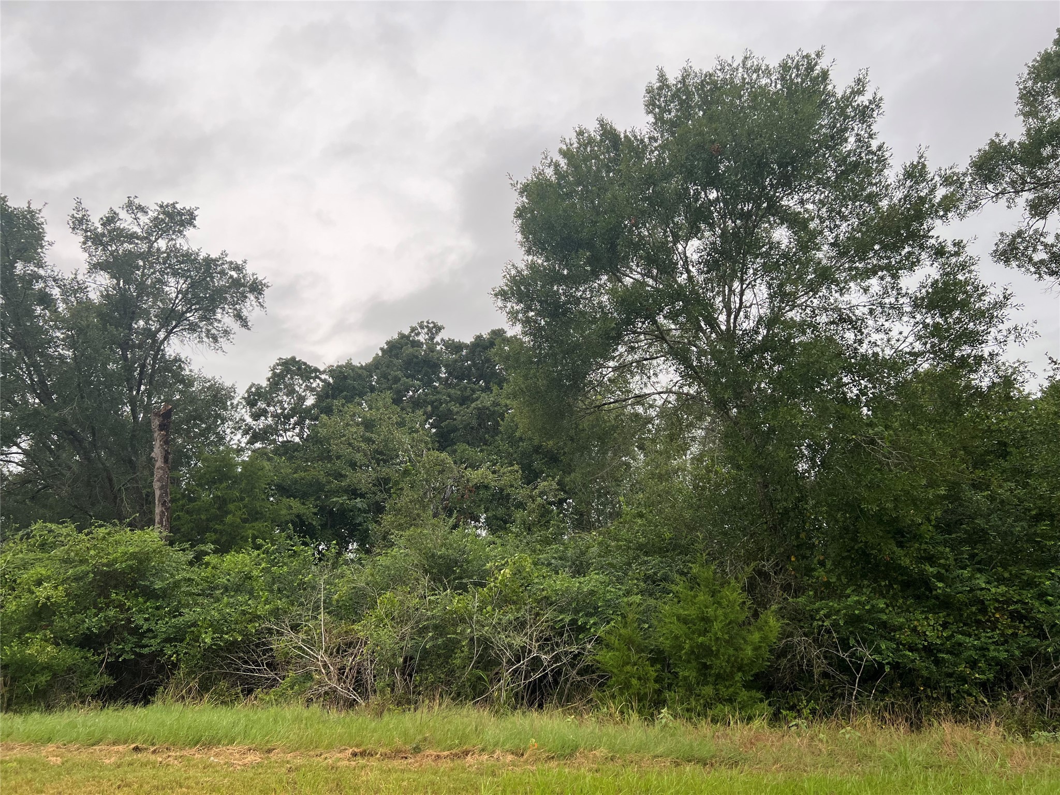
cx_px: 530
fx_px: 796
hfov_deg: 67.3
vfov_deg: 53.1
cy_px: 398
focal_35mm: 26
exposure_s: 1/121
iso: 50
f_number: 1.5
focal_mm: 5.7
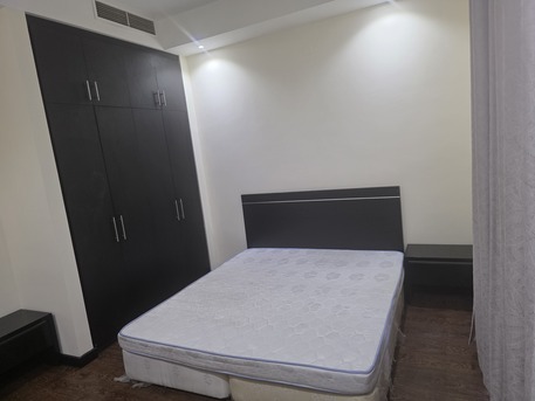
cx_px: 268
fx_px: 356
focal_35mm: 23
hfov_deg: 73.9
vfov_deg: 58.9
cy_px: 200
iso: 320
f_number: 1.7
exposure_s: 1/100
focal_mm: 6.3
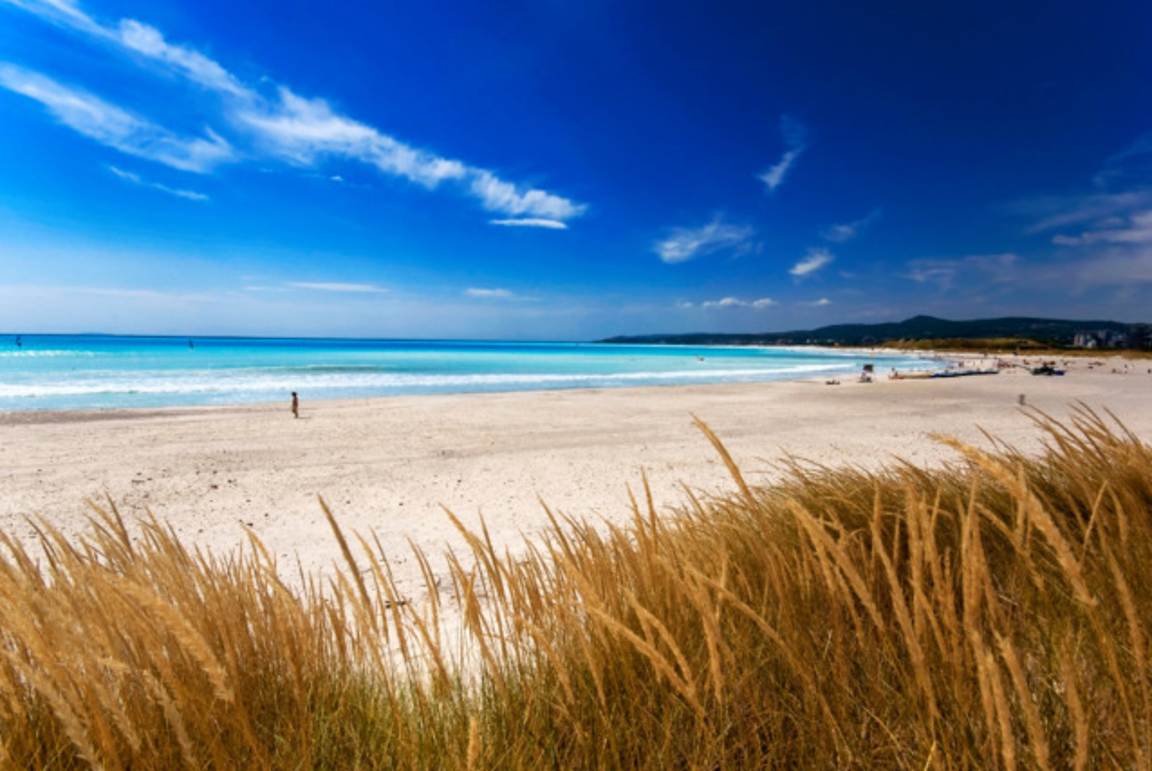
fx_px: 513
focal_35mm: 16
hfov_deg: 96.7
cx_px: 574
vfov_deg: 73.9
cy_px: 387
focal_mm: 10
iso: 100
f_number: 11
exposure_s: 1/350
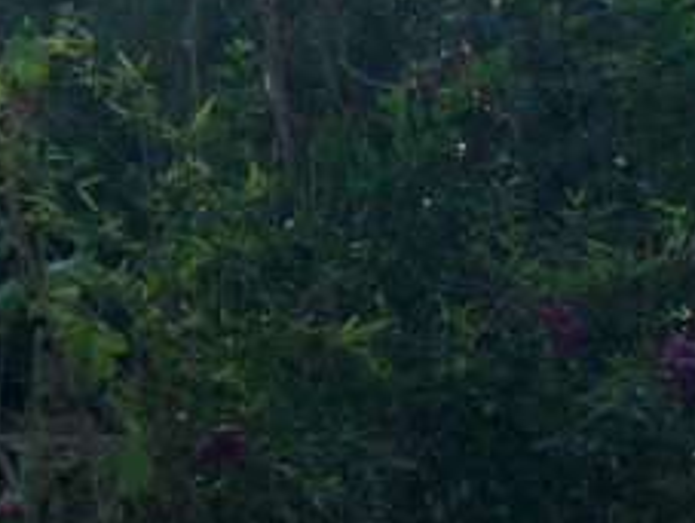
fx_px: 4585
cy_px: -136
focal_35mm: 228
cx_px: -1102
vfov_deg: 6.5
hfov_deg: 7.9
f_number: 4.2
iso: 200
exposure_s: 1/250
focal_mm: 30
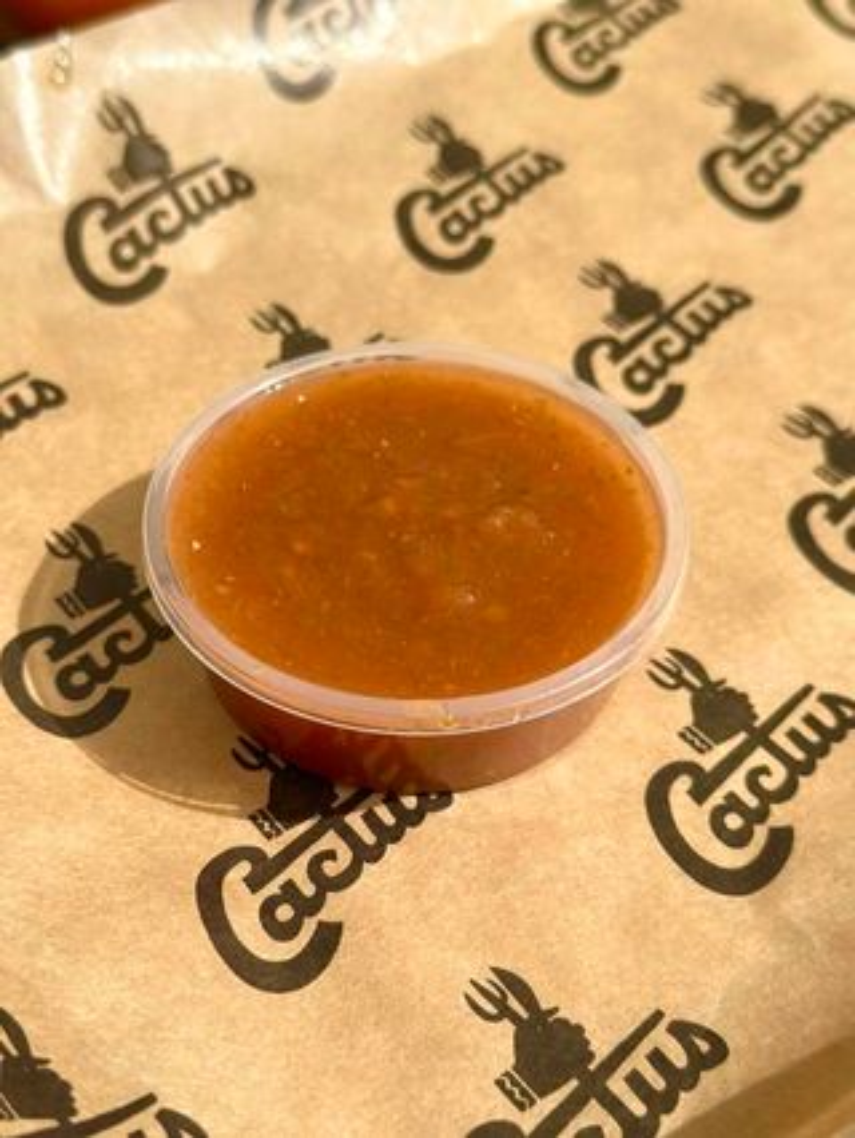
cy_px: 569
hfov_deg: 30.3
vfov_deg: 39.6
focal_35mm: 48
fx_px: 1579
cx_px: 428
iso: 80
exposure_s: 1/6211
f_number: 1.78
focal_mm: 6.86
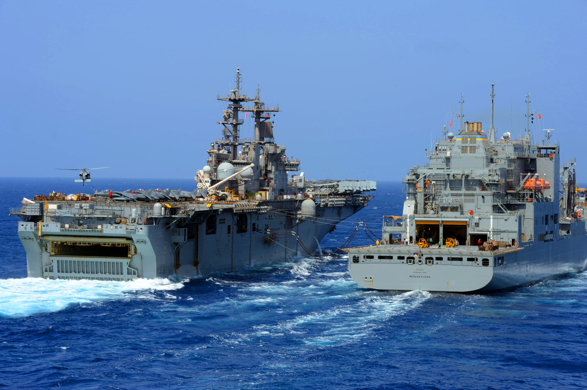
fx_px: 1955
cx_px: 294
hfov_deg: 17.1
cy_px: 195
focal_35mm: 120
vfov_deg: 11.4
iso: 200
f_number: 18
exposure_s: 1/125
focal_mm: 120
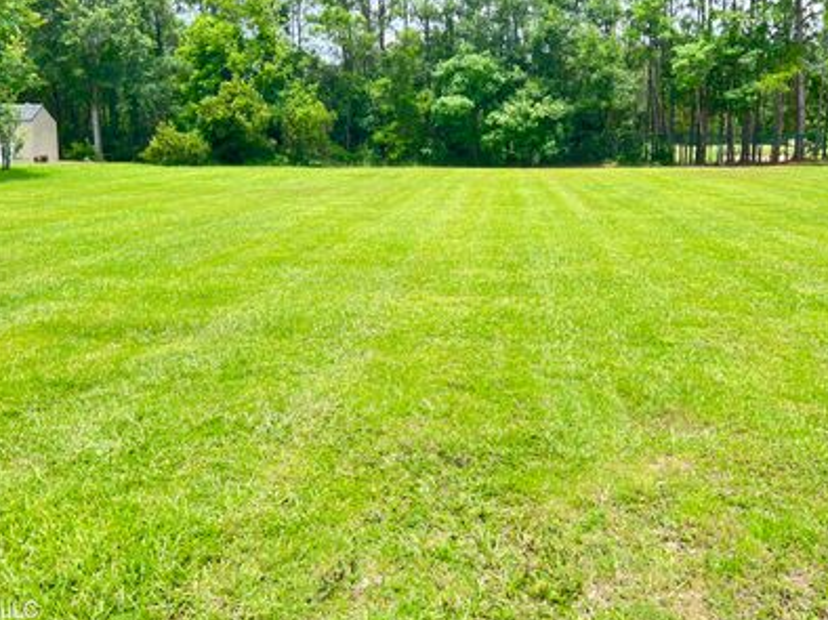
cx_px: 401
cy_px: 251
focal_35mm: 33
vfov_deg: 42.7
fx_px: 789
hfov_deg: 55.4
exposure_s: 1/650
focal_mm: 5.7
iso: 50
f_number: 1.5
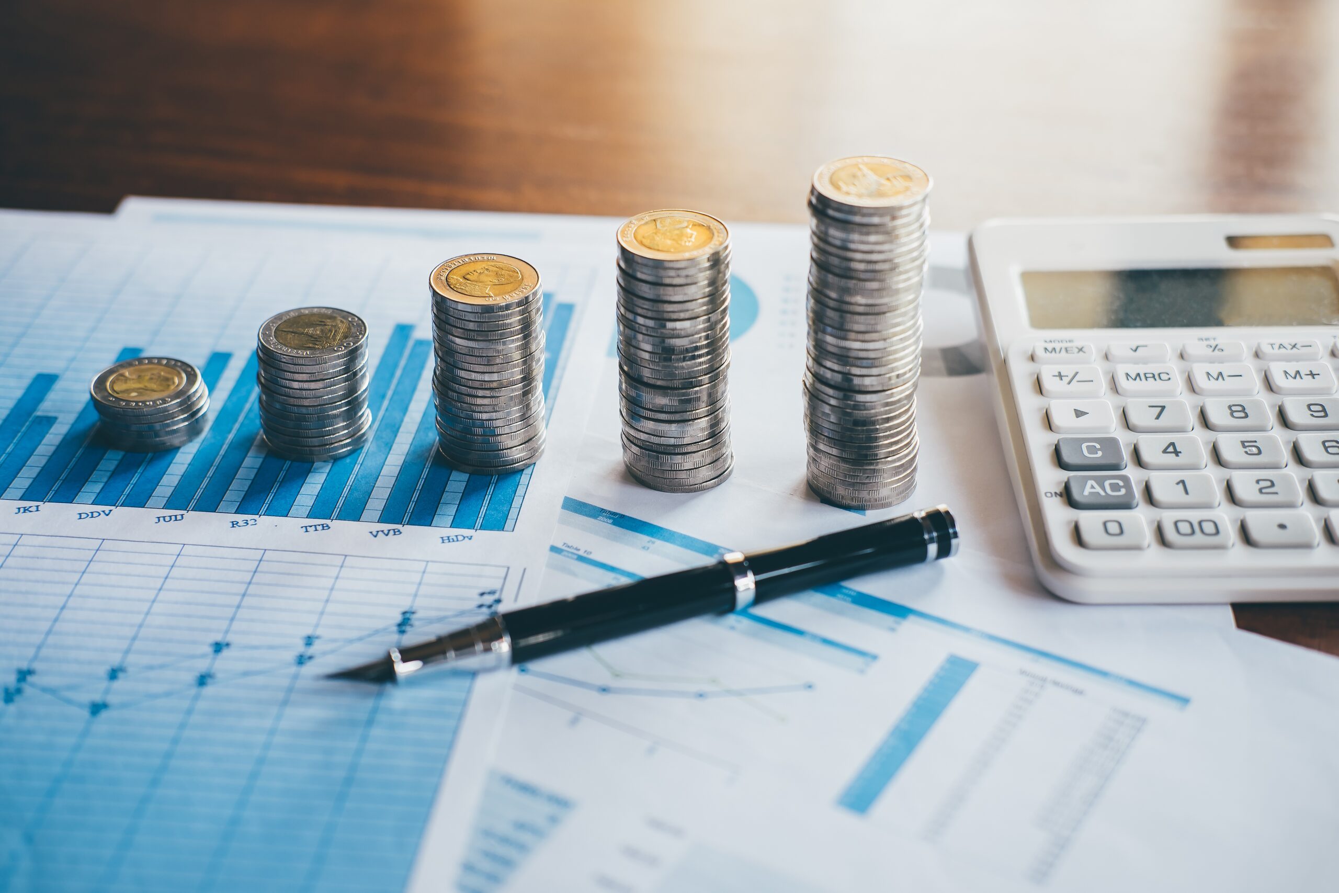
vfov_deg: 25.5
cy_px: 446
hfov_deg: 37.5
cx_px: 670
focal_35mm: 53
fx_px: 1971
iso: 200
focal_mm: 35
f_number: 2.8
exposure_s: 1/80
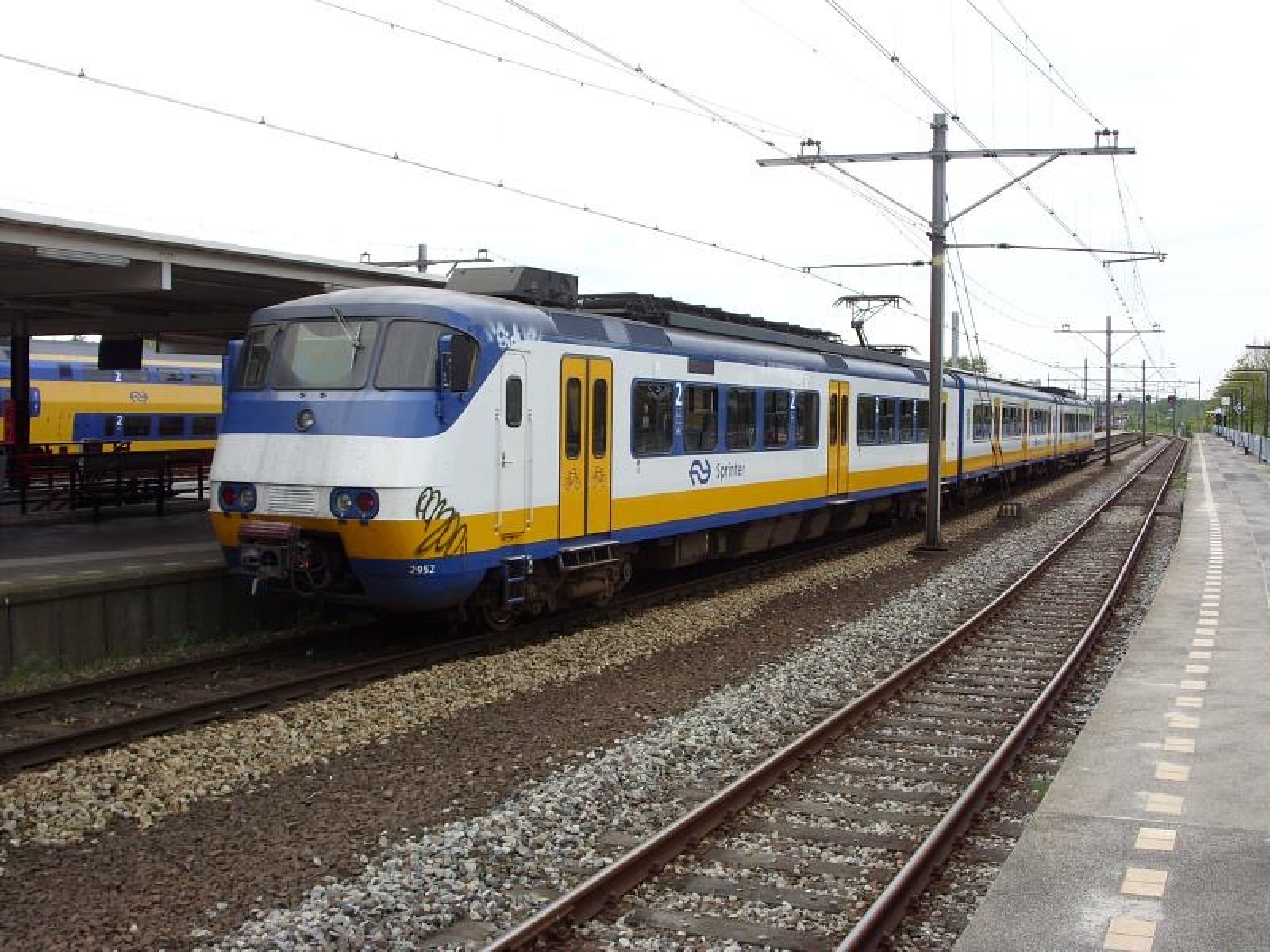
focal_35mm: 38
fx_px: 1394
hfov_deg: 49.0
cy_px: 476
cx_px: 635
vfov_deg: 37.7
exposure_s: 1/209
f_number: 4.9
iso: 50
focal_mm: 6.3
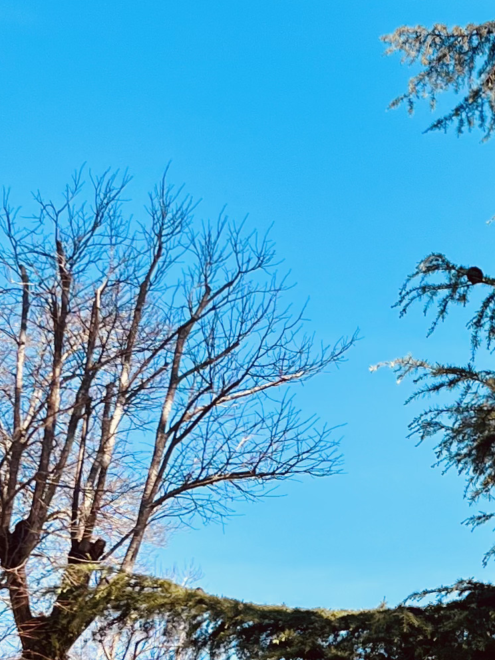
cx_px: 583
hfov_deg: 14.2
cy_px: 648
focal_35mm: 101
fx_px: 1926
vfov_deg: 19.0
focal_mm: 5.1
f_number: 1.6
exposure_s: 1/1355
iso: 50
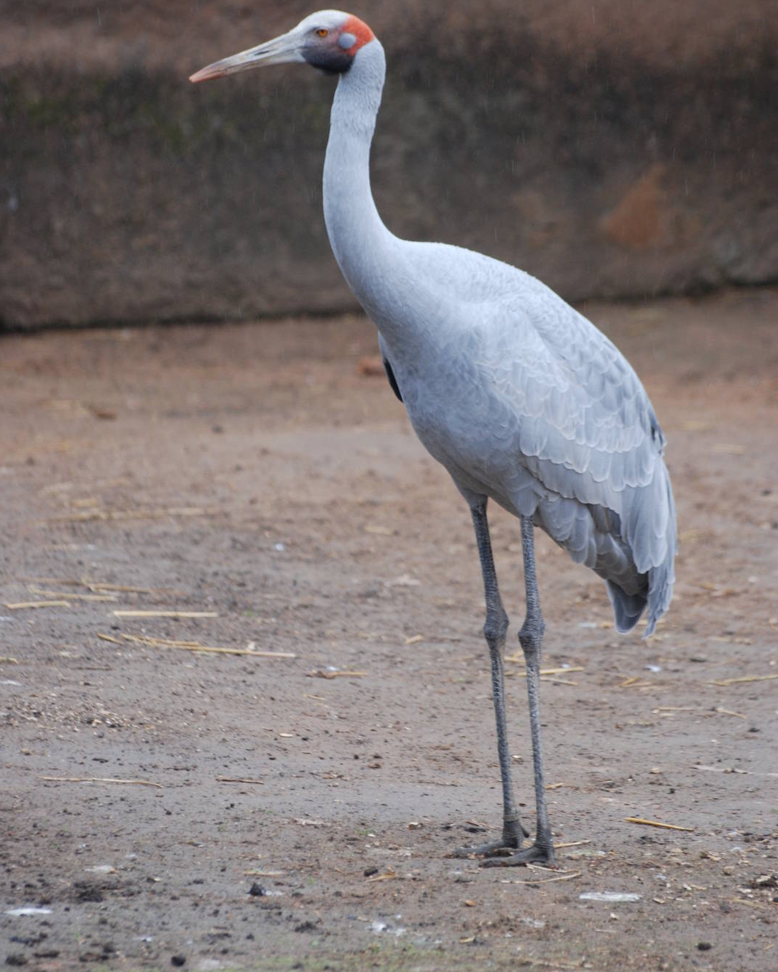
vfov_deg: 5.2
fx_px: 10708
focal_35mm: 372
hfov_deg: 4.2
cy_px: 418
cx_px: 389
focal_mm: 220
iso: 400
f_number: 5.3
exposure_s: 1/250
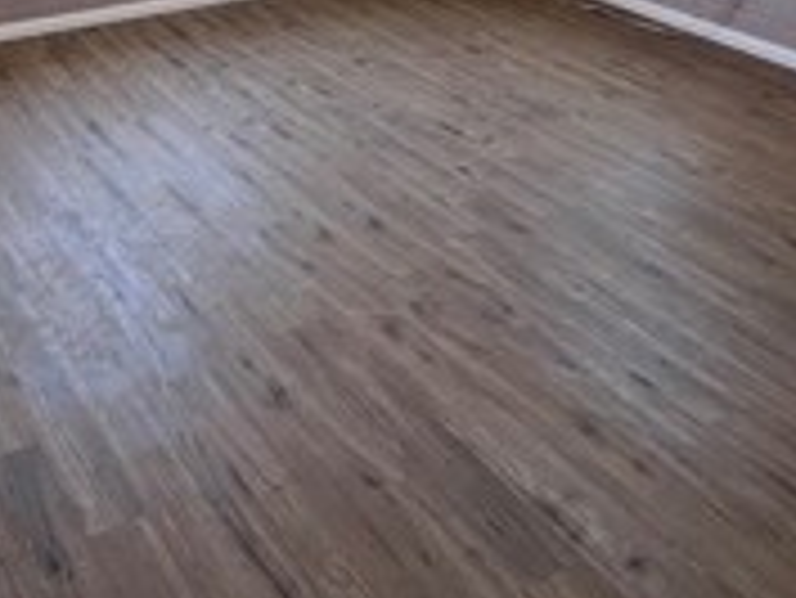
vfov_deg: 29.7
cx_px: 301
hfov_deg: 40.1
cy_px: 63
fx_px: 1082
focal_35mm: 47
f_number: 1.8
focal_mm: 1.57
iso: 50
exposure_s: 1/99
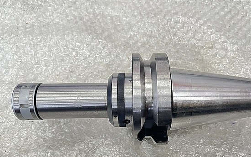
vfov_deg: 39.0
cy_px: 105
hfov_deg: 59.4
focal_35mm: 32
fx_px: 219
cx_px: 143
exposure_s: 1/60
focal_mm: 5.7
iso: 250
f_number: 1.5
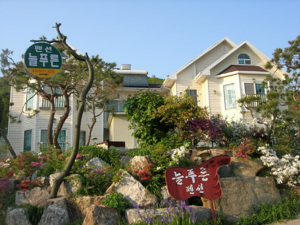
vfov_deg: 37.7
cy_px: 112
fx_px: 329
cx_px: 150
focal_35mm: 38
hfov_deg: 49.0
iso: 64
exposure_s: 1/254
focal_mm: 7.8
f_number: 4.8
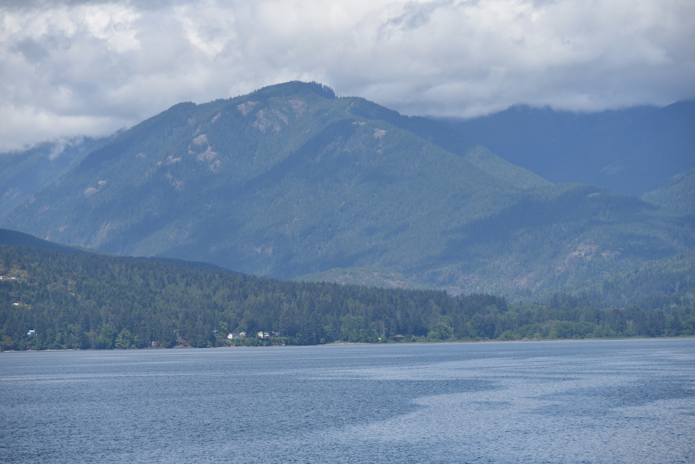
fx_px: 3476
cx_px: 348
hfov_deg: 11.4
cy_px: 232
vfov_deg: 7.6
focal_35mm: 180
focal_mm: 180
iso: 100
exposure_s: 1/400
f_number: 8
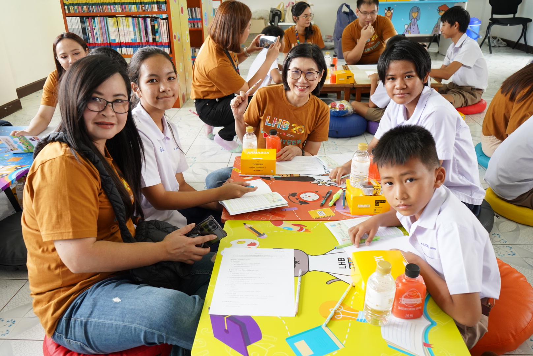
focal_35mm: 29
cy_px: 178
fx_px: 430
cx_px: 266
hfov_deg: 63.6
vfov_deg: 45.0
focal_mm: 29
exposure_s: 1/125
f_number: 6.3
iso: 2000
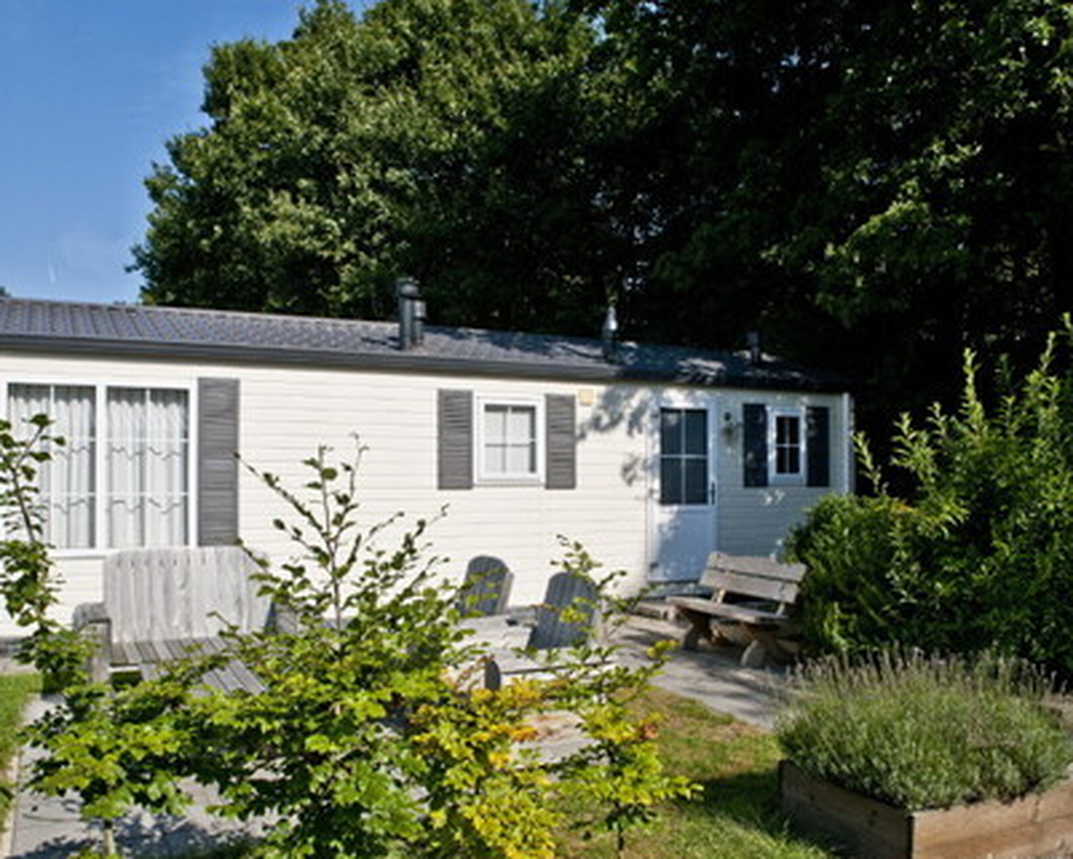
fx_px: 921
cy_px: 458
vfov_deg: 50.0
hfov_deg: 60.3
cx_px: 483
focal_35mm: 29
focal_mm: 24
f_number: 13
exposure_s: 1/640
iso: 200
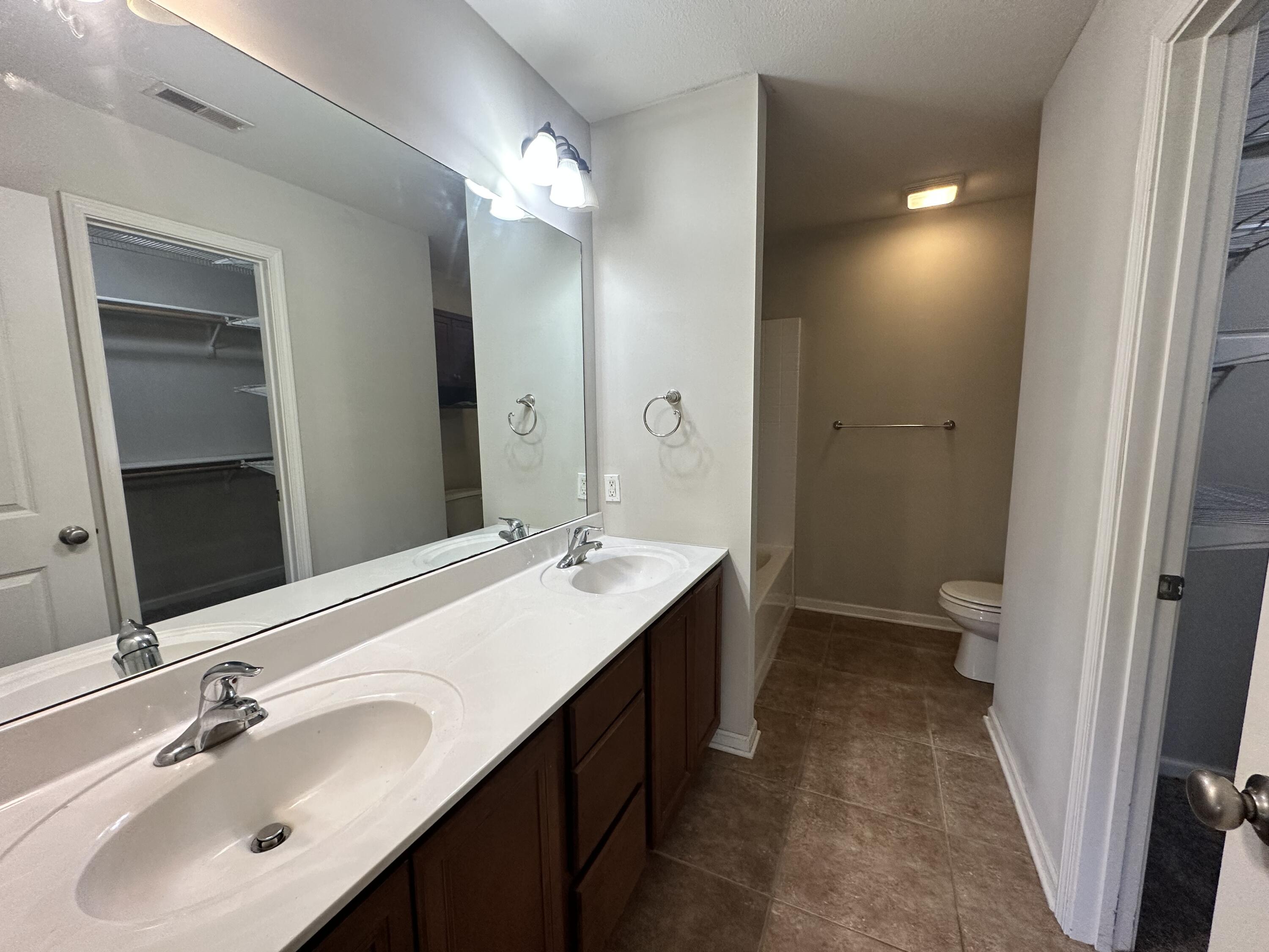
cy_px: 476
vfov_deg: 85.7
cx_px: 634
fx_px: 513
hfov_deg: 102.1
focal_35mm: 14
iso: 200
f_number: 2.2
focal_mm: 2.22
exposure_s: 1/120
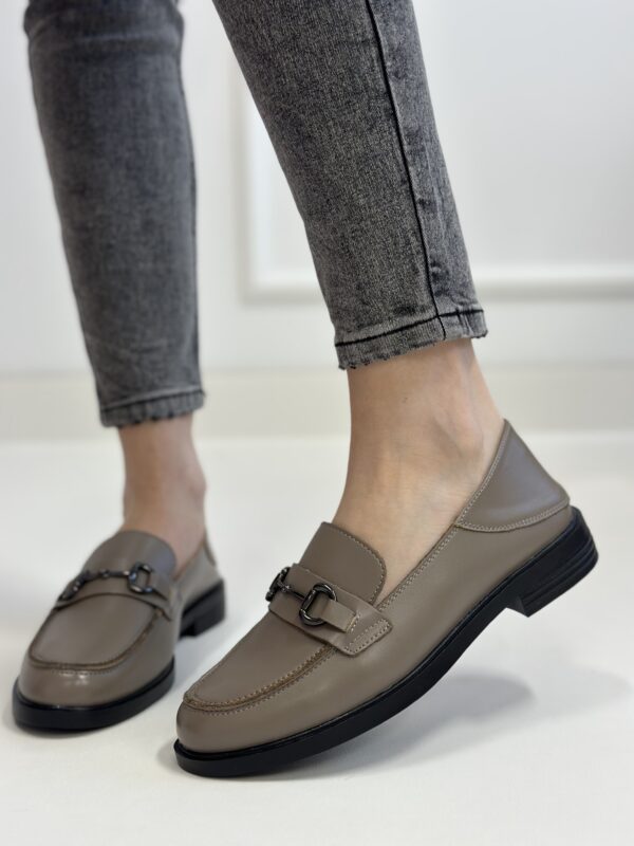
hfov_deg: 30.3
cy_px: 423
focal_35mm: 48
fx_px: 1172
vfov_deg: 39.7
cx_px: 317
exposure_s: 1/106
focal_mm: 6.86
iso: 125
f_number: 1.78
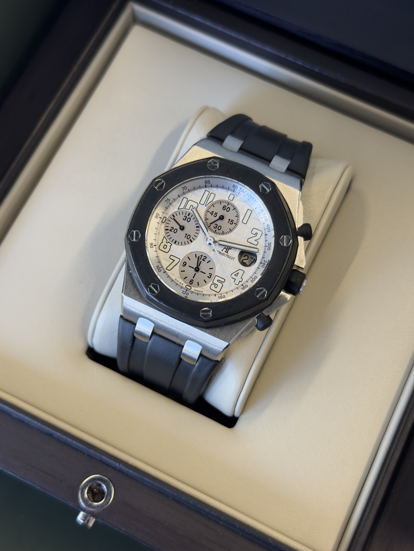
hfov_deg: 30.3
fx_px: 765
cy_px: 276
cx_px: 207
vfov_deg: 39.7
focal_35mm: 48
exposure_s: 1/50
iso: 50
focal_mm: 6.76
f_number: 1.78
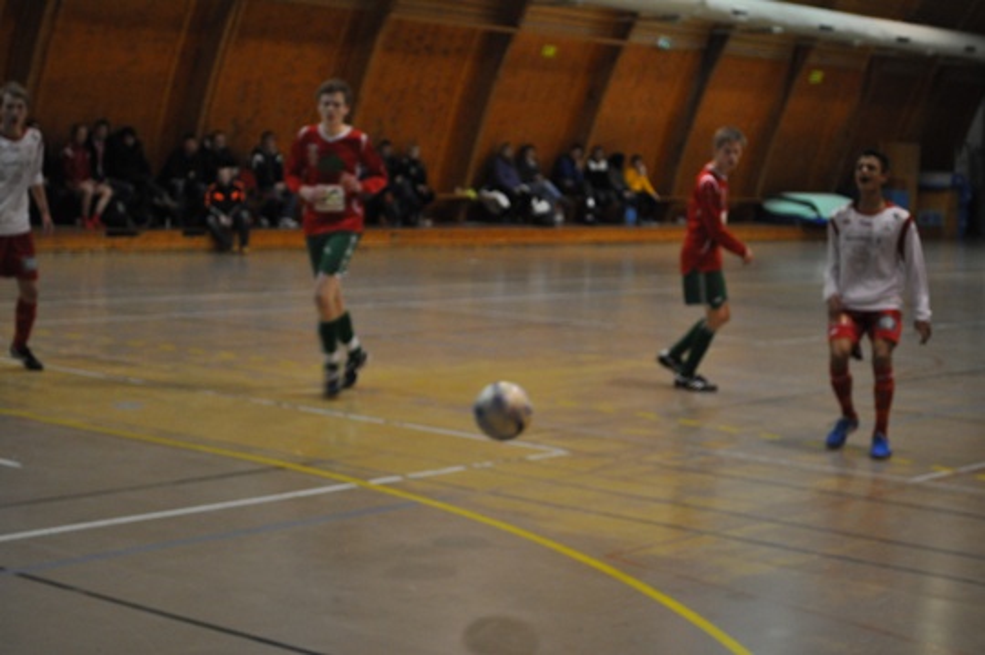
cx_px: 492
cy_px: 328
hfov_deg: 29.3
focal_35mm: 69
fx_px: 1886
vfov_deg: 19.7
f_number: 5.3
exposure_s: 1/80
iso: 1600
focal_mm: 46
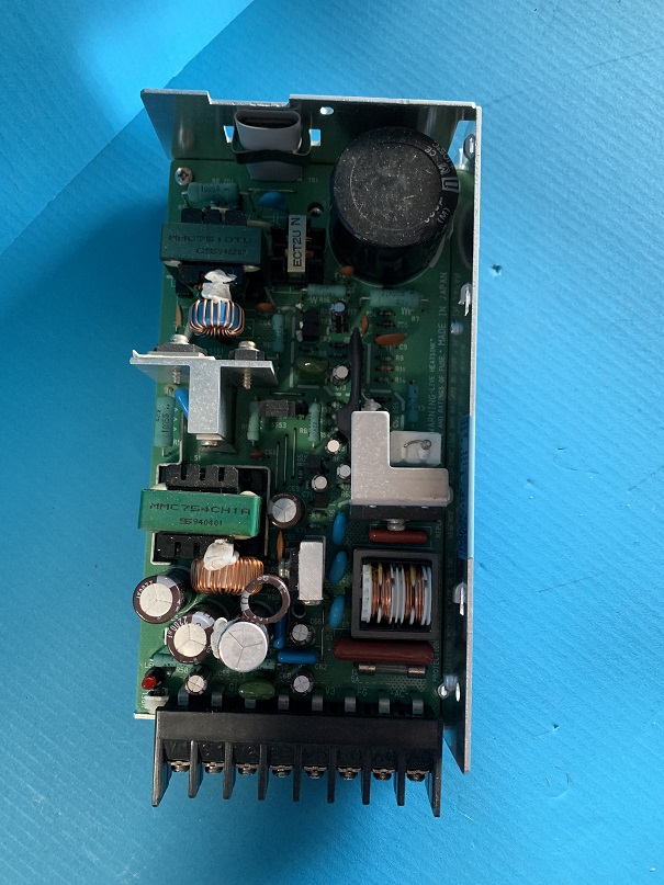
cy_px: 442
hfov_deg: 53.1
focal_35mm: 26
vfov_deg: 67.3
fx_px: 665
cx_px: 332
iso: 400
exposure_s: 1/60
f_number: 1.8
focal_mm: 4.25
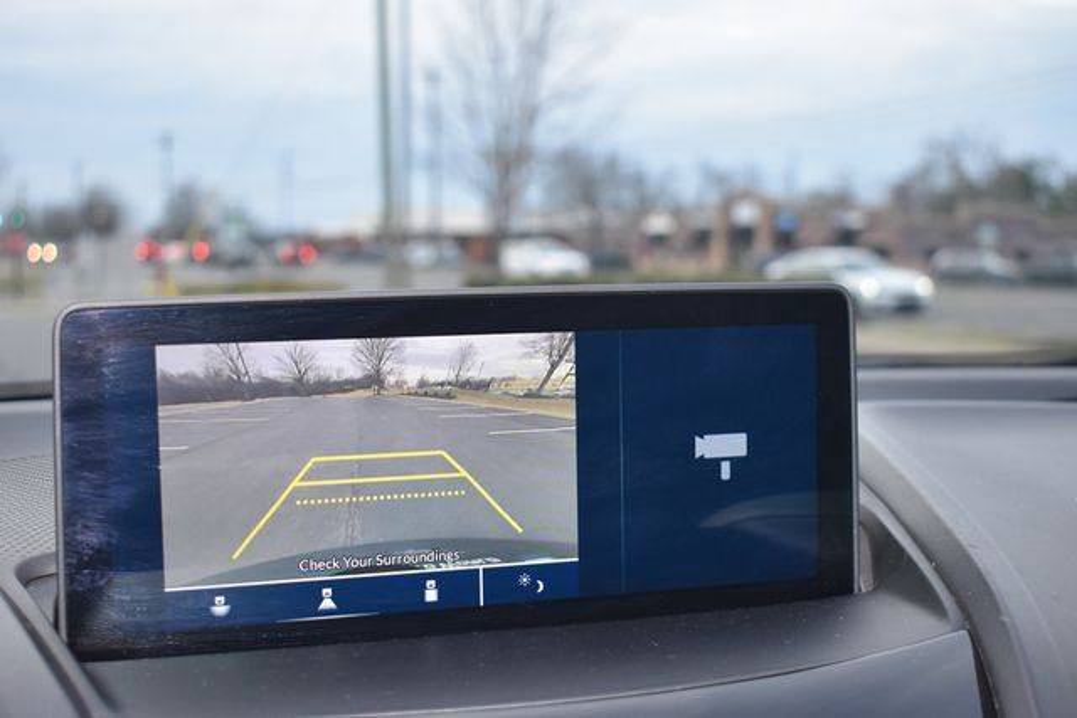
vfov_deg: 26.5
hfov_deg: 38.9
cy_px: 359
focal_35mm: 51
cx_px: 538
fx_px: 1526
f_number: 4.8
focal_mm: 34
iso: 800
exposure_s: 1/200
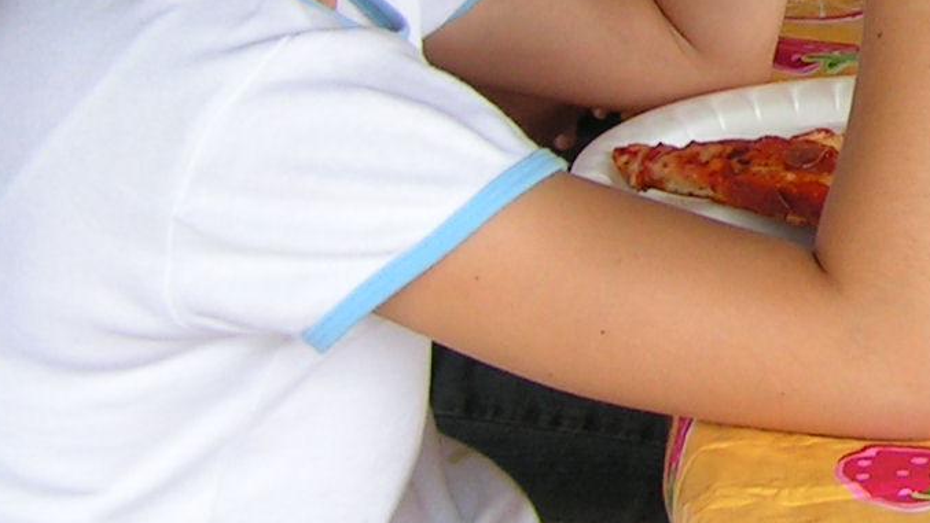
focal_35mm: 139
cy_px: -328
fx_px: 3428
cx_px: 1522
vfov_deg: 8.5
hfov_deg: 14.1
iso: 50
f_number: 3.2
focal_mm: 6.3
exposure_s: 1/40
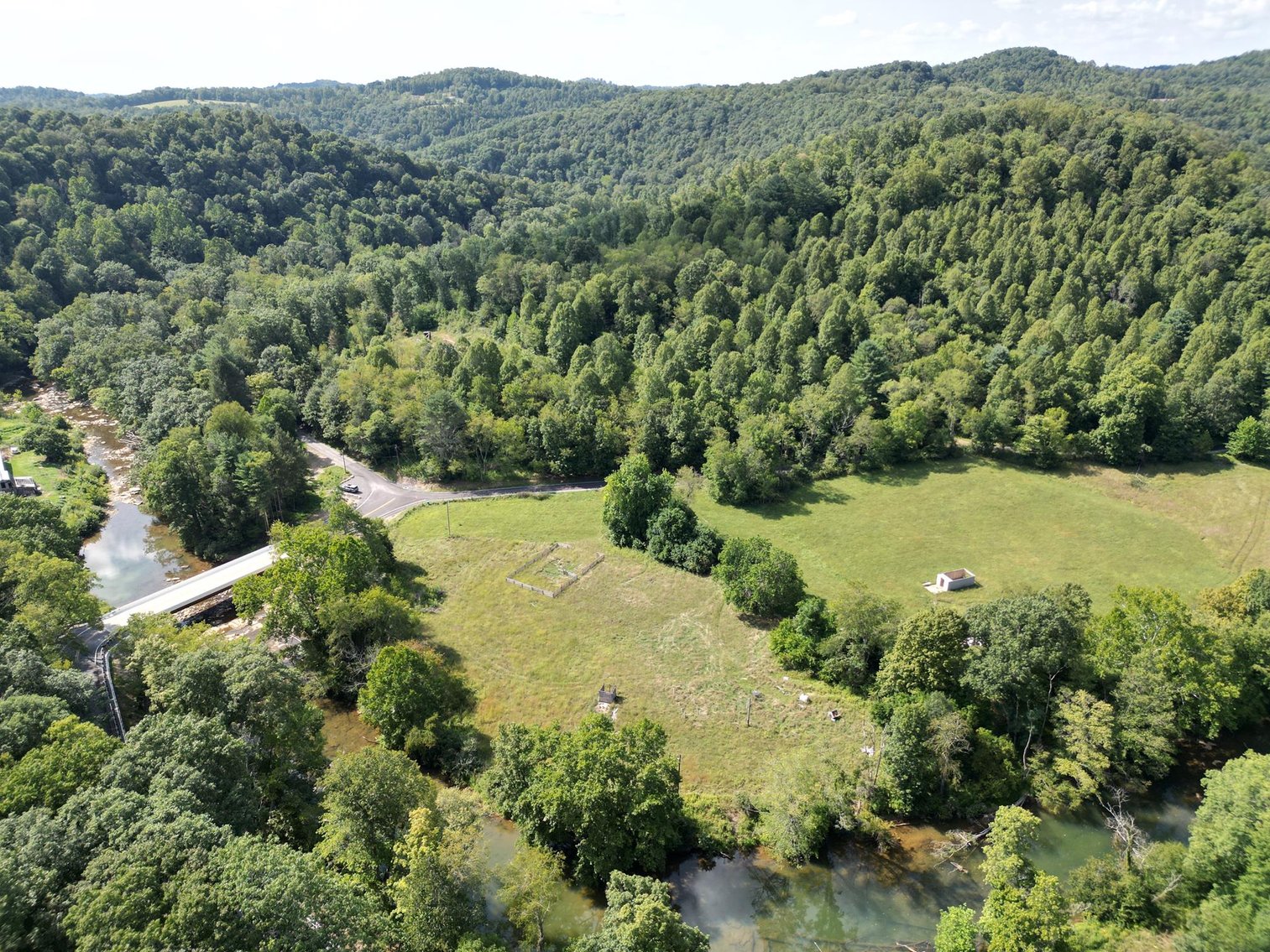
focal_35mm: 24
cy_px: 476
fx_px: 881
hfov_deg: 71.6
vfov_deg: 56.8
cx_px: 635
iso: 130
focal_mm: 6.72
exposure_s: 1/1600
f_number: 1.7
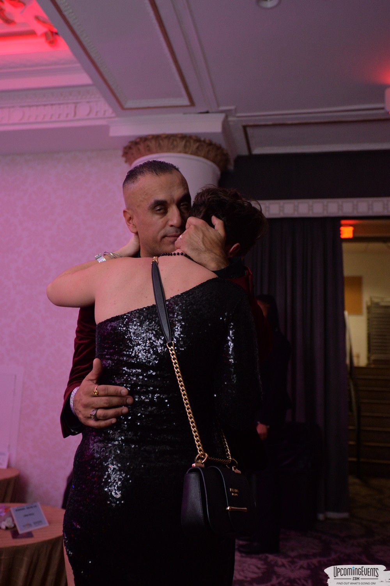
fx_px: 569
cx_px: 195
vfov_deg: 54.4
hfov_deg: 37.9
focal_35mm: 35
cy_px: 293
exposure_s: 1/60
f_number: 4
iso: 2000
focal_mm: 35
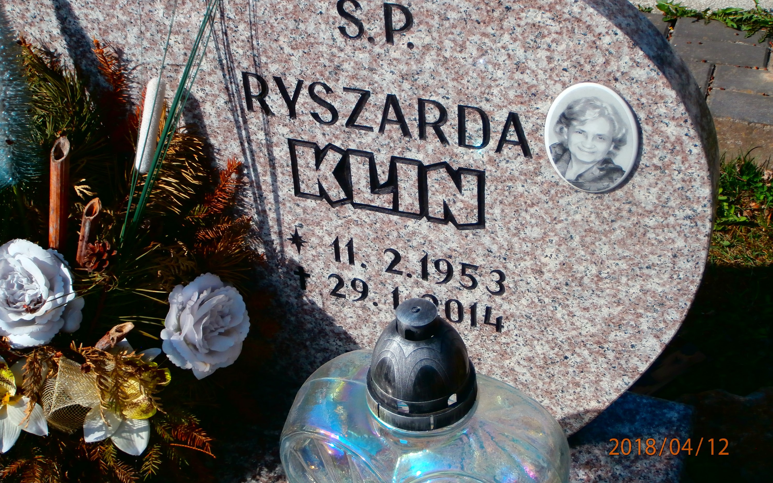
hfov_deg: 40.3
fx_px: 1053
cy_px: 217
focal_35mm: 50
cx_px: 386
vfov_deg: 25.8
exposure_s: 1/800
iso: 100
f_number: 4.2
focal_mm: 8.29
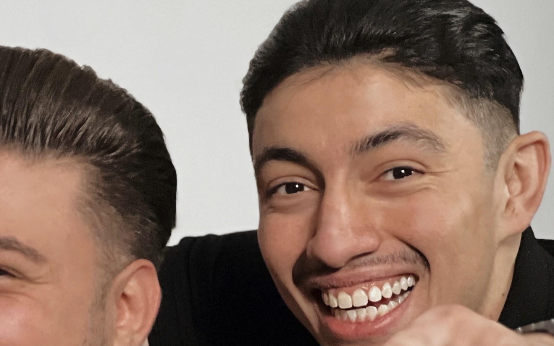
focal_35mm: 225
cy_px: 141
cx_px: -54
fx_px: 3397
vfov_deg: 5.8
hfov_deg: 9.2
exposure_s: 1/116
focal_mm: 9
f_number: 2.8
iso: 200
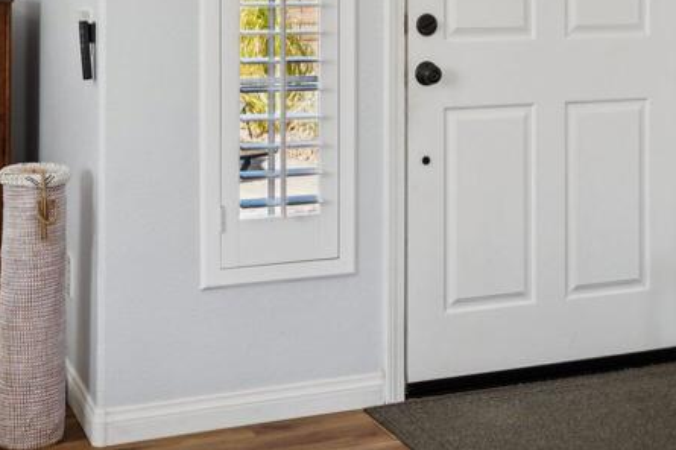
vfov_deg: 17.4
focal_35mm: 76
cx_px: 507
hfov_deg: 26.3
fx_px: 1426
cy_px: -26
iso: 400
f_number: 8
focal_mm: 33
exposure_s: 1/40
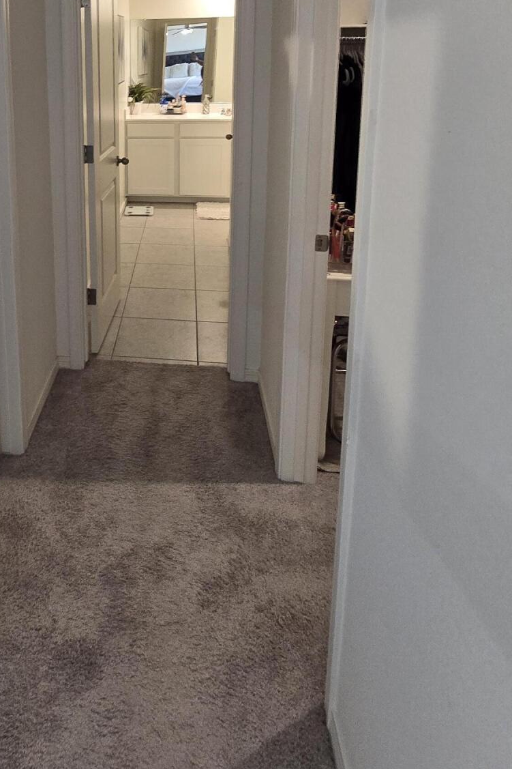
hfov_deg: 49.9
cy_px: 158
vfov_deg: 67.2
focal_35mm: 24
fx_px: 512
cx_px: 102
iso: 200
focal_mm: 2.2
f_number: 2.2
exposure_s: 1/60
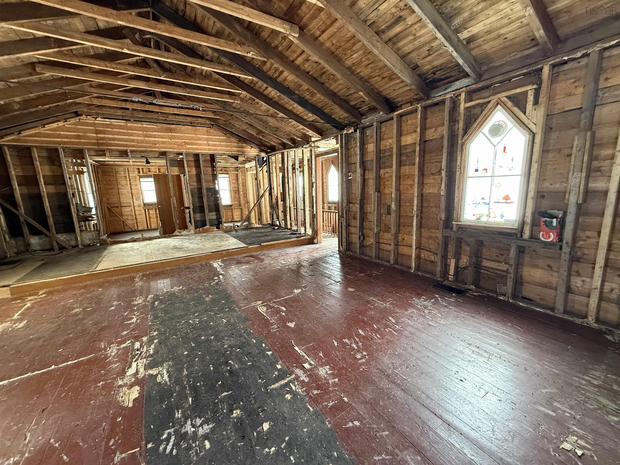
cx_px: 310
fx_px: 251
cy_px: 232
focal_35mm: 14
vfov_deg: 85.7
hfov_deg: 102.1
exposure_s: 1/60
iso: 640
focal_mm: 2.22
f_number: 2.2
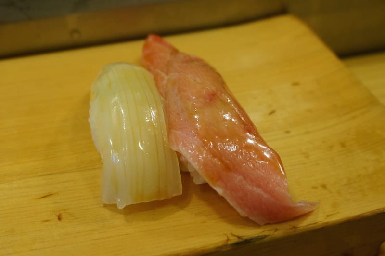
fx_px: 400
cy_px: 128
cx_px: 192
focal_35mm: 38
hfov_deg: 51.3
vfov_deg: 35.4
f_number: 4.5
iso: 640
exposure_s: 1/60
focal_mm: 25
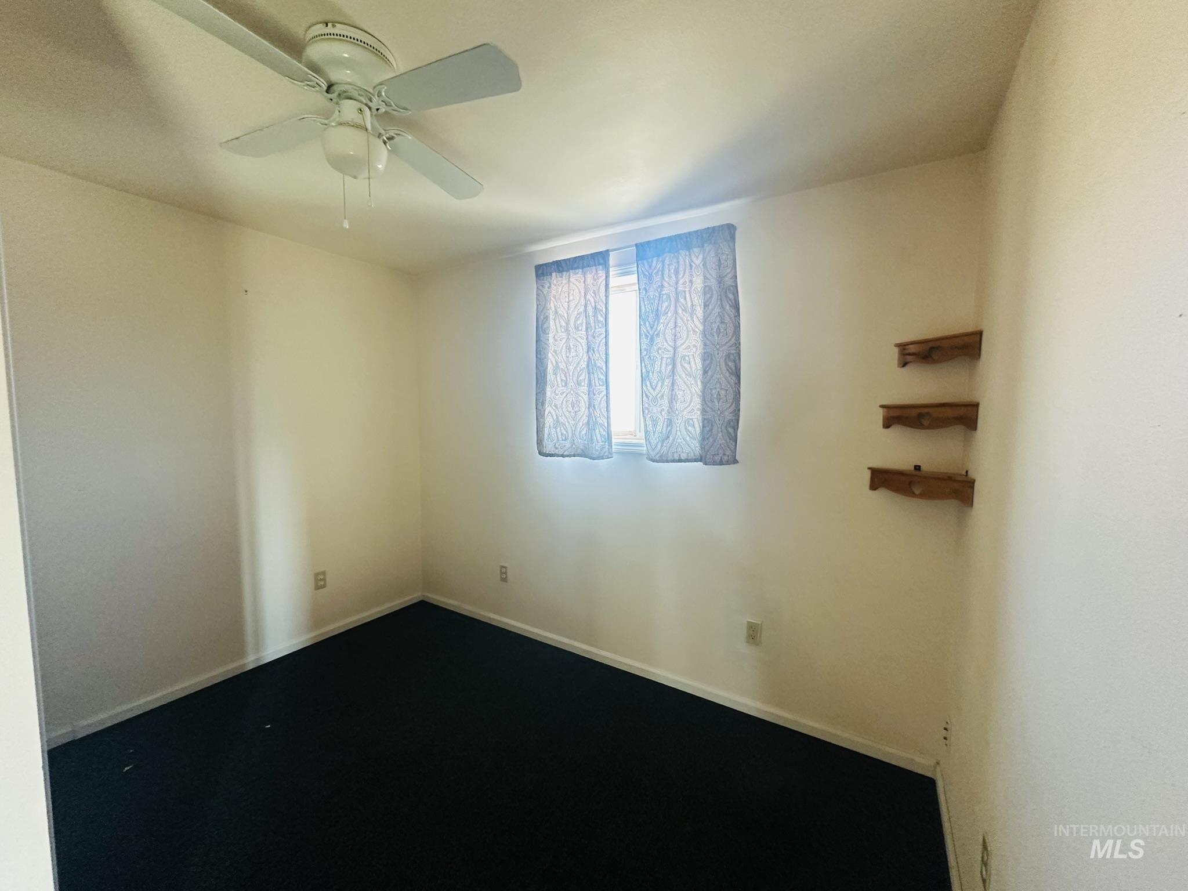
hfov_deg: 102.1
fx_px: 480
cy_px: 446
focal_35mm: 14
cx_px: 594
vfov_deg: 85.7
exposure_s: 1/71
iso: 320
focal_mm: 2.22
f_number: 2.2
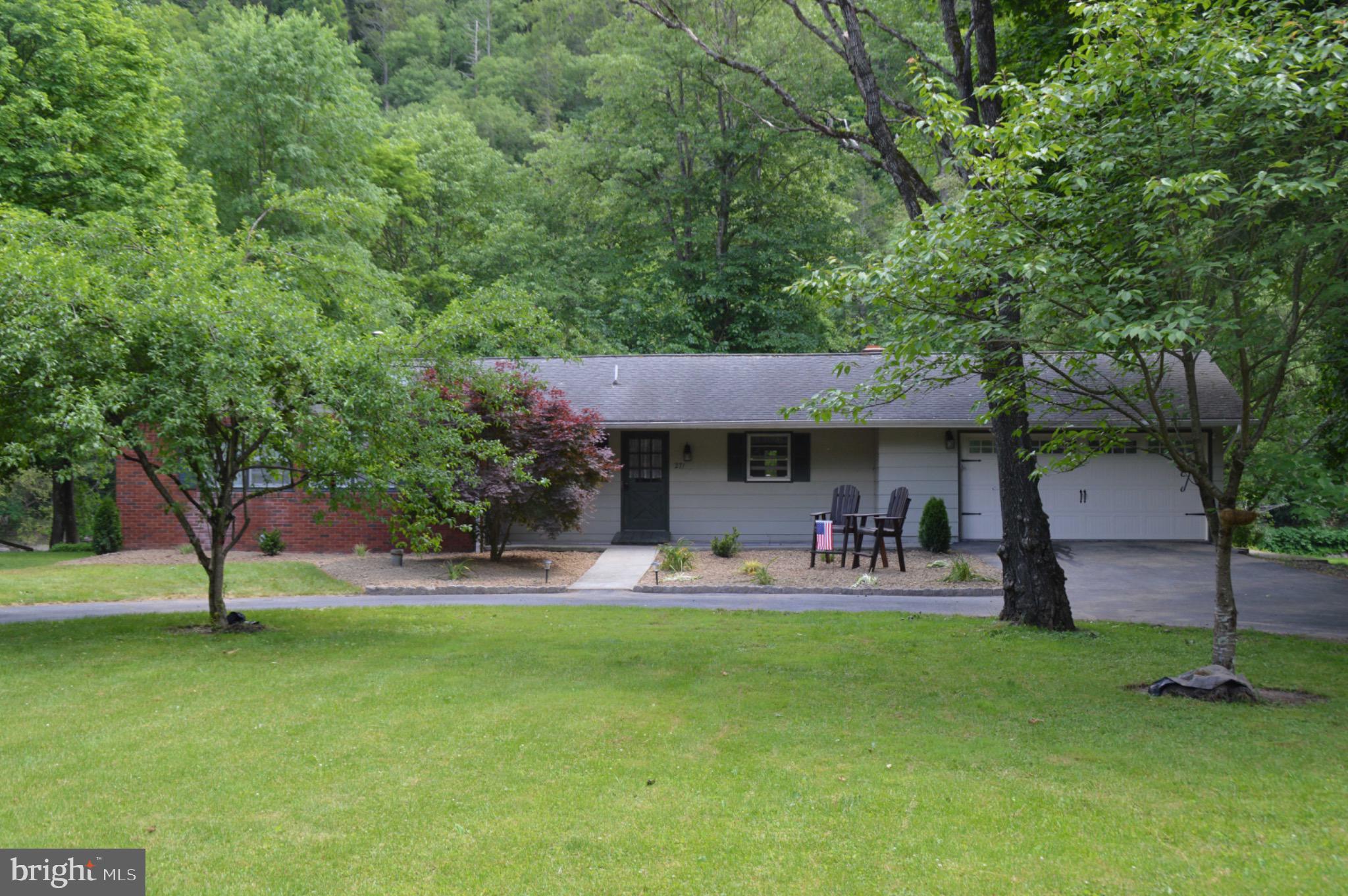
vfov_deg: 35.4
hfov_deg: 51.3
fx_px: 1403
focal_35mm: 38
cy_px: 448
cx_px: 674
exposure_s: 1/125
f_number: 5.6
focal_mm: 25
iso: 180
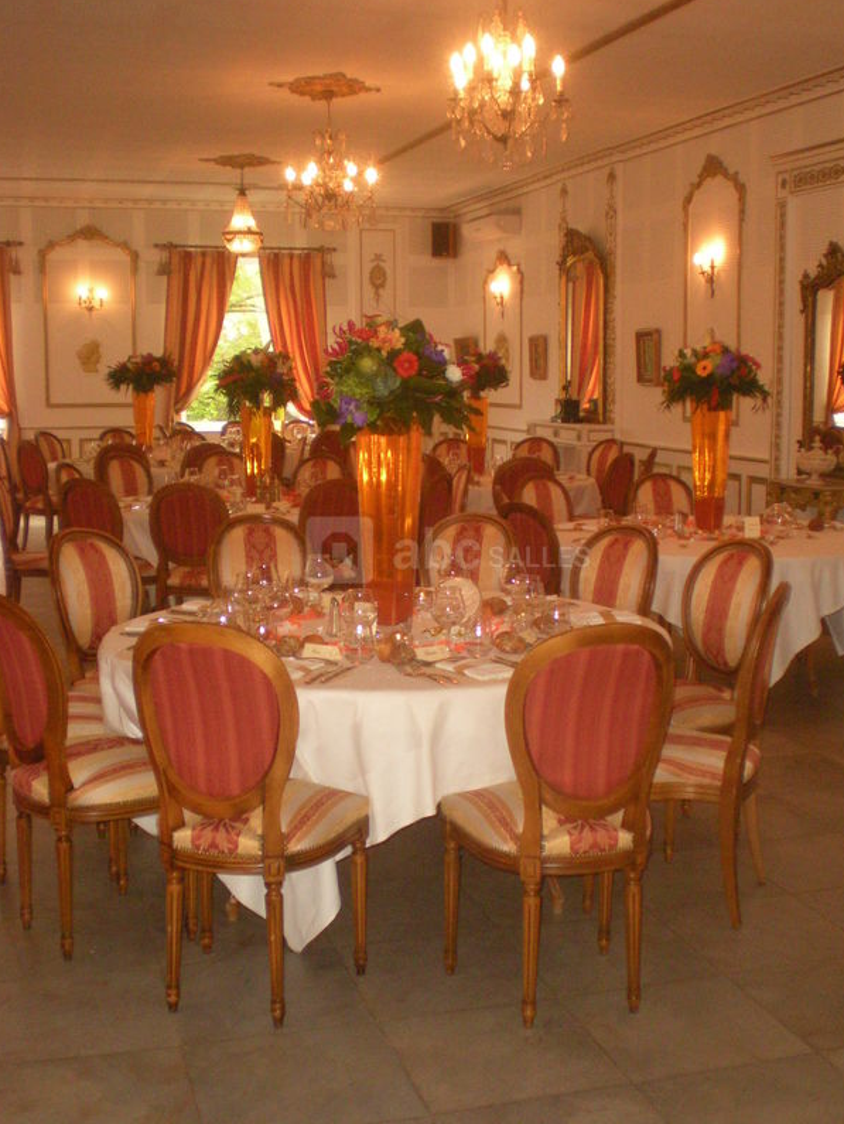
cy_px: 550
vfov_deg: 43.8
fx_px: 1397
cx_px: 449
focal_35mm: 43
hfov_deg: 33.6
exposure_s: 1/60
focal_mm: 6.3
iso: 366
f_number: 3.1
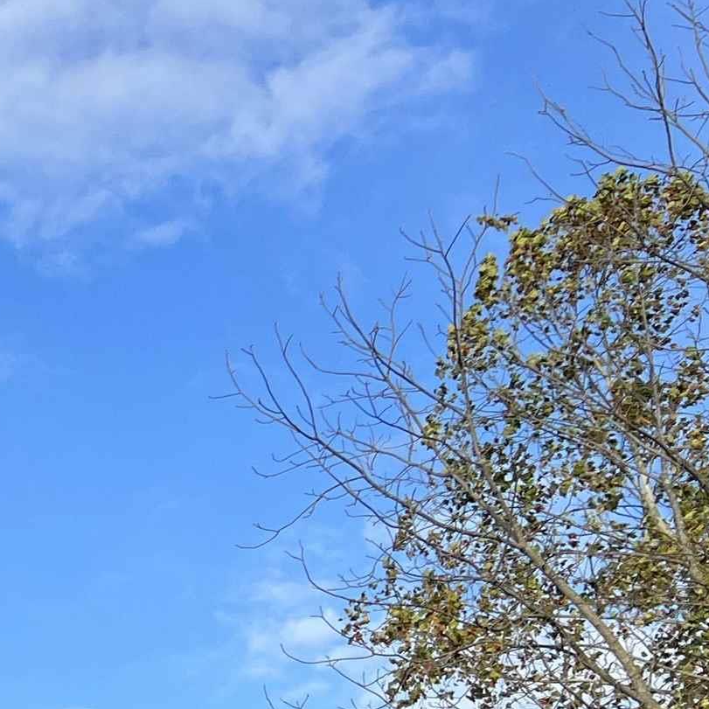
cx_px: -573
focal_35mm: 87
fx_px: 2016
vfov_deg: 18.8
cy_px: 865
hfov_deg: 16.6
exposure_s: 1/3968
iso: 50
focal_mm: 5.7
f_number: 1.5
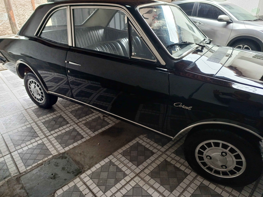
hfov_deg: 73.9
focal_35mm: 23
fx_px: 175
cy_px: 98
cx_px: 132
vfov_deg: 58.9
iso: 200
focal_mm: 5.06
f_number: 1.8
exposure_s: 1/33
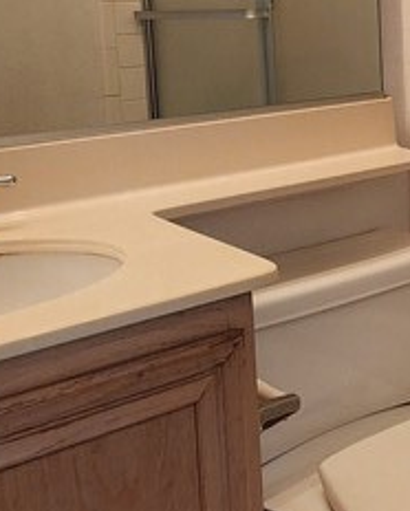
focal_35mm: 56
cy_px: 104
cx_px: 428
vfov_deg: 32.6
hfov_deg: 25.6
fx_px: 848
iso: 160
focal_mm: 2.2
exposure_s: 1/60
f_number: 2.2
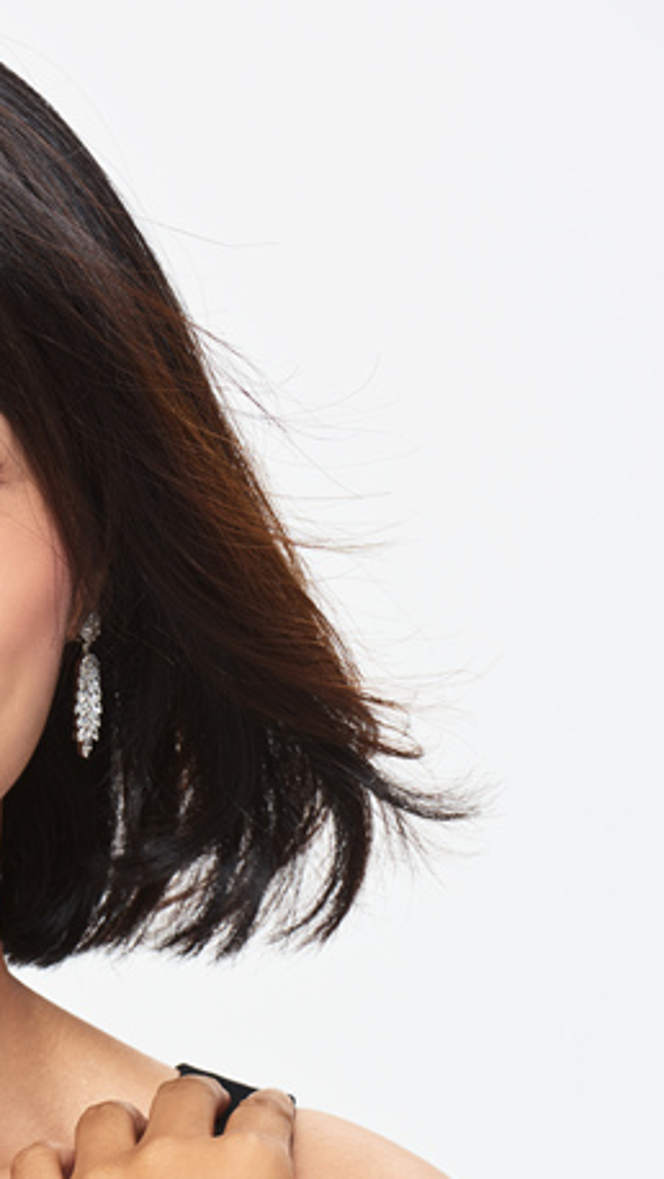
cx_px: -80
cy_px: 941
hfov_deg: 3.0
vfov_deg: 5.2
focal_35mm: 411
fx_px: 12850
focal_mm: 200
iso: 100
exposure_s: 1/125
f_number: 8
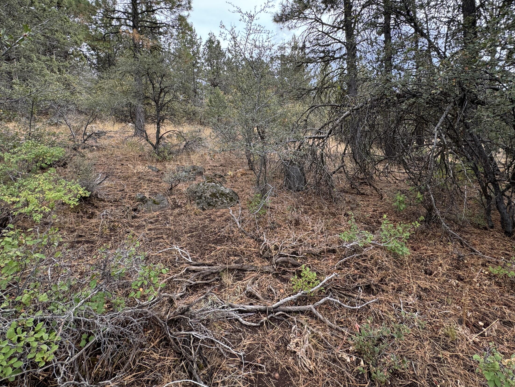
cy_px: 142
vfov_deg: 67.5
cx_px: 261
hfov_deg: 84.7
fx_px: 283
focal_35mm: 19
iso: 40
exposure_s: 1/243
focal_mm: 2.22
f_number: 2.2
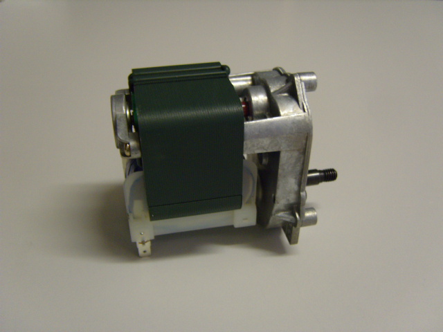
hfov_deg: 52.6
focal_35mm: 35
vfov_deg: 40.7
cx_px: 222
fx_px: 448
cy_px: 166
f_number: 2.8
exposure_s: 1/30
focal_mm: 7.4
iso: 200
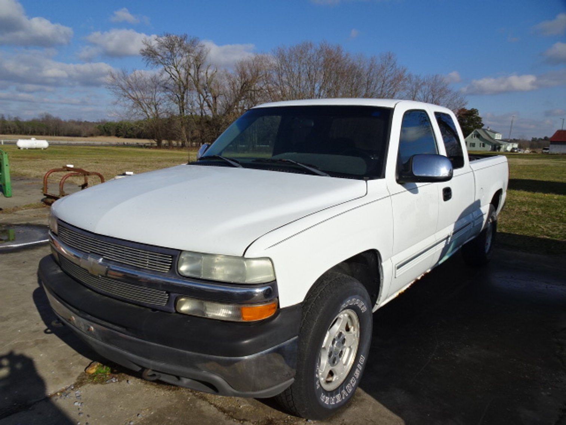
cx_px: 283
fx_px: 409
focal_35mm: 25
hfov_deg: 69.4
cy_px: 212
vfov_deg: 54.9
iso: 80
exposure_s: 1/1600
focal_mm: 4.25
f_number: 3.5
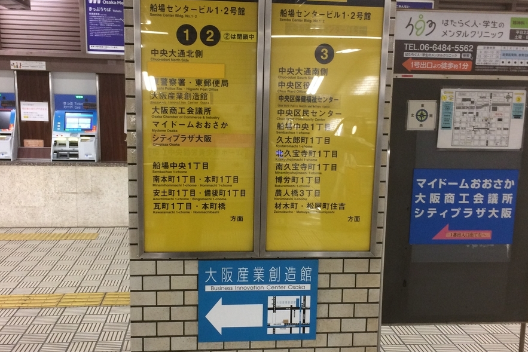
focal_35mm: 41
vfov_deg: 32.6
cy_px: 207
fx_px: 601
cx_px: 262
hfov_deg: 47.4
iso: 125
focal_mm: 4.15
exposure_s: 1/30
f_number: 2.2
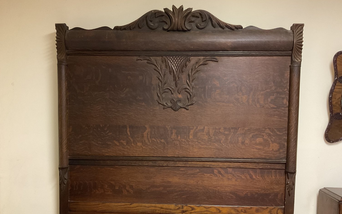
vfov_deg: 40.5
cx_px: 172
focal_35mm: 31
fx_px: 289
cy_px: 121
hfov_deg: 61.2
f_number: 1.8
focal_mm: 3
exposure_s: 1/40
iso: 250
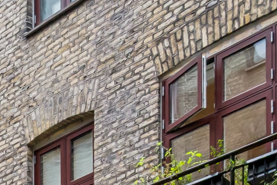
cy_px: 389
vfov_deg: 11.9
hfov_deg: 16.6
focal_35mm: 101
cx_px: -235
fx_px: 776
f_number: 6.3
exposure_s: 1/10
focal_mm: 11.9
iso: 400
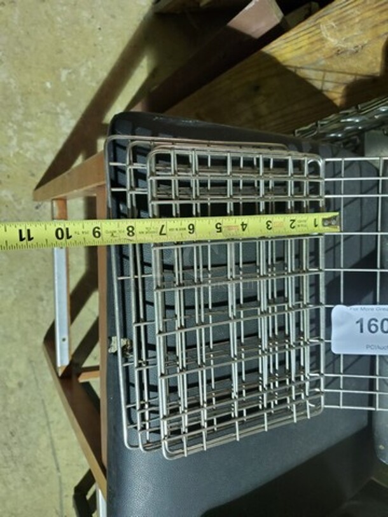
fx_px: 388
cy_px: 258
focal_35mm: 26
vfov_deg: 67.3
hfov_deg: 53.1
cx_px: 194
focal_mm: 4.3
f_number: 1.5
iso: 200
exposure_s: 1/40
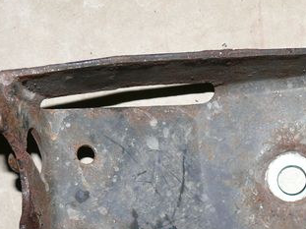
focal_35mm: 90
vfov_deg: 16.1
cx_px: 272
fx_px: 795
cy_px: 219
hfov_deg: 21.3
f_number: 2.8
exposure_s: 1/30
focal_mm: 7.4
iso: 100
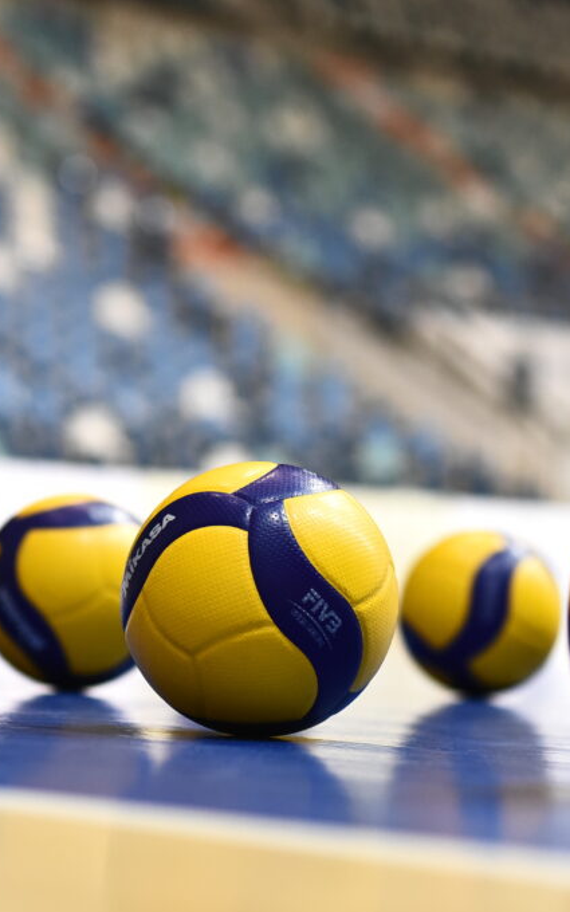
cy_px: 465
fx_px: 3380
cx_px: 374
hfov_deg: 9.6
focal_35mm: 136
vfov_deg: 15.4
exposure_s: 1/640
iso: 3200
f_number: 2.8
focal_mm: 85
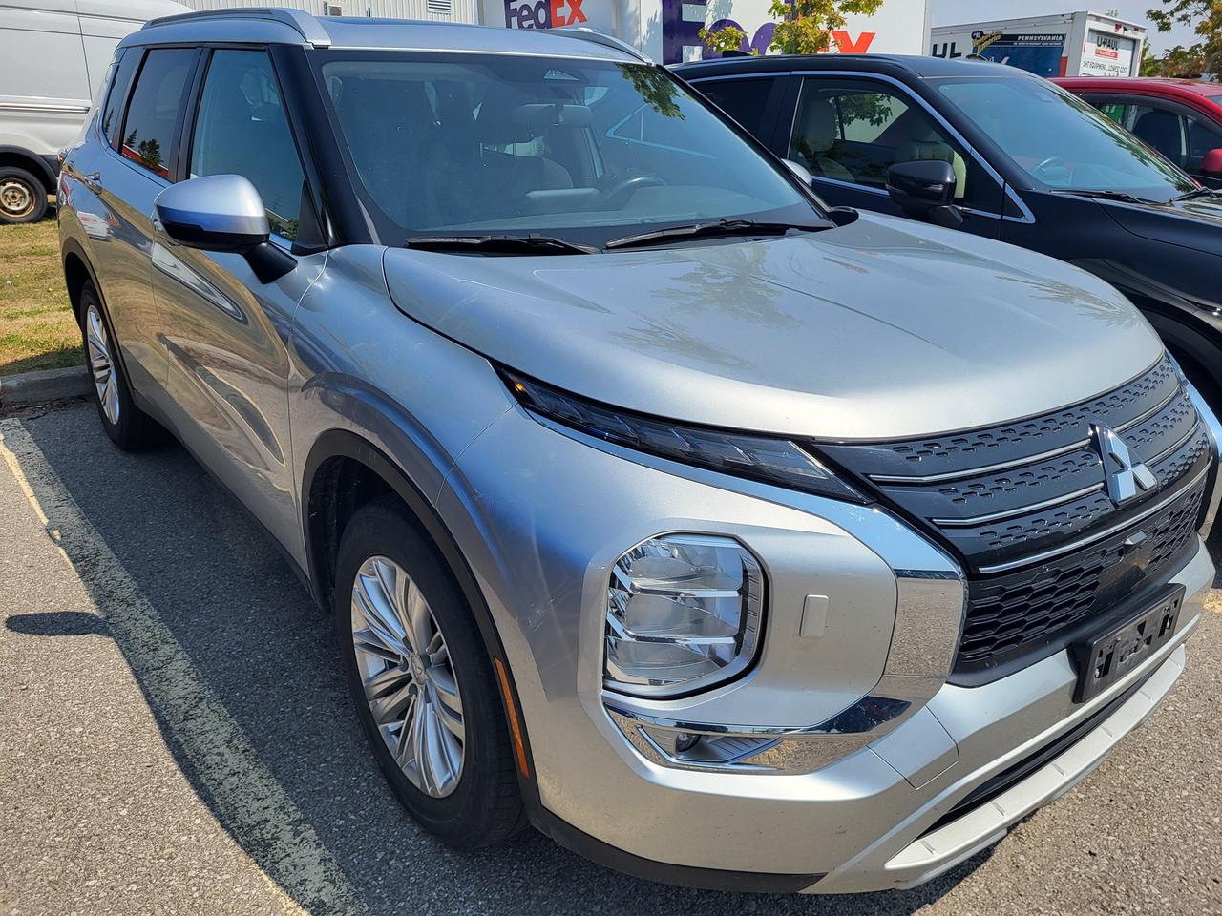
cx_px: 611
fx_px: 918
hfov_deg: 67.3
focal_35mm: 26
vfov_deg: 53.1
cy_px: 458
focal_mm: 5.4
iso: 40
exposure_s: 1/2430
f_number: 1.8
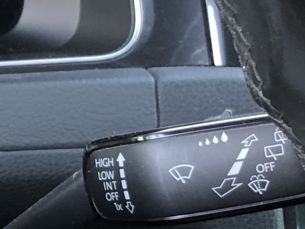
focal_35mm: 174
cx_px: -91
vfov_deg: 8.5
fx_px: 1533
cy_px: 197
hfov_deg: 11.1
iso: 40
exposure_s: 1/17
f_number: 1.8
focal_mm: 3.99
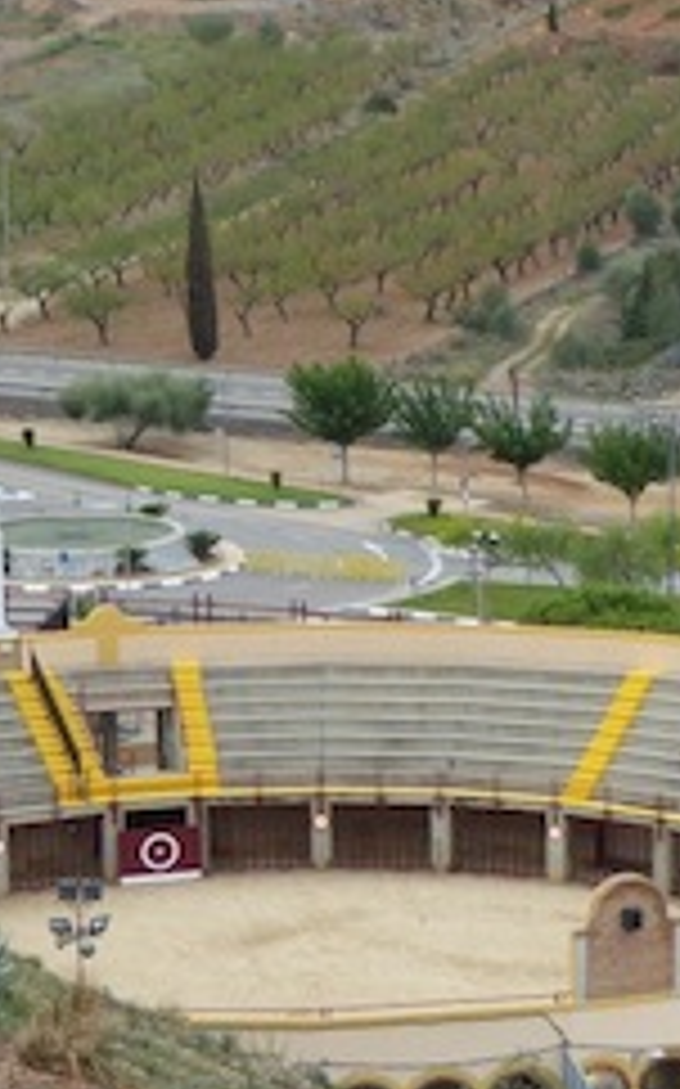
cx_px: 549
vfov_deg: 14.9
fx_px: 4156
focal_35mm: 140
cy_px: 796
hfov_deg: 9.3
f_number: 4.1
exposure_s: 1/250
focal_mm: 9
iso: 100
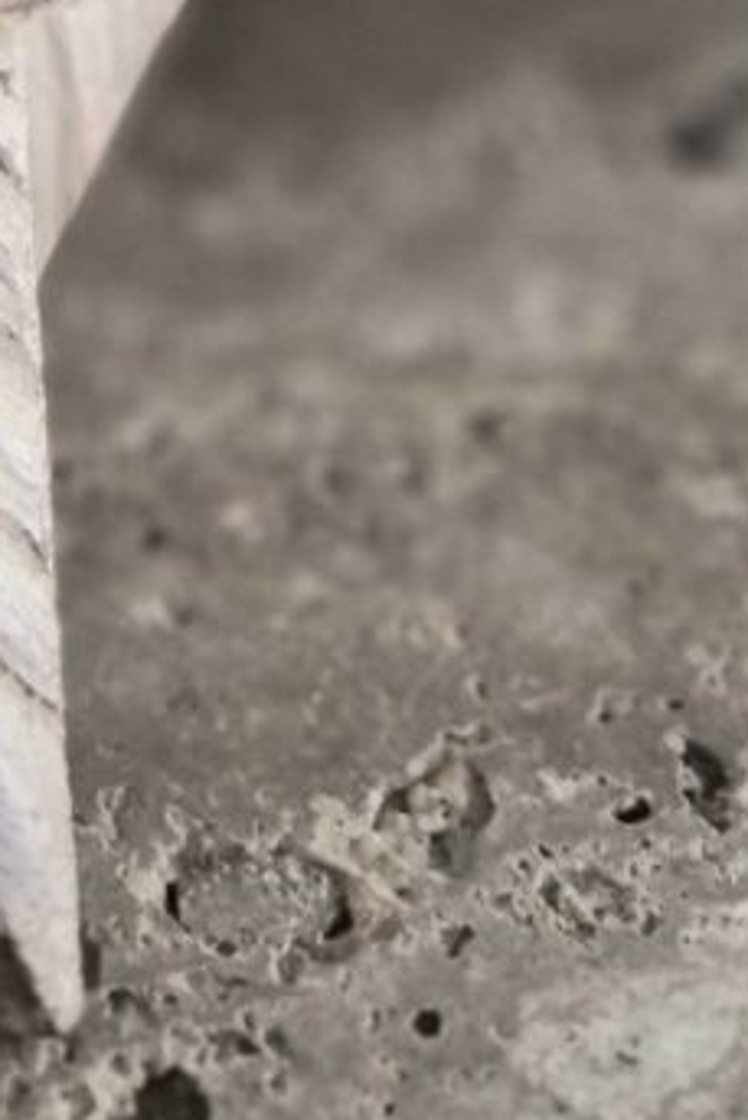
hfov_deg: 15.1
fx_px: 2615
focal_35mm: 84
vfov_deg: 22.0
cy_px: -292
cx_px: -356
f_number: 1.8
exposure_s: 1/17
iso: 500
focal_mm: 5.4
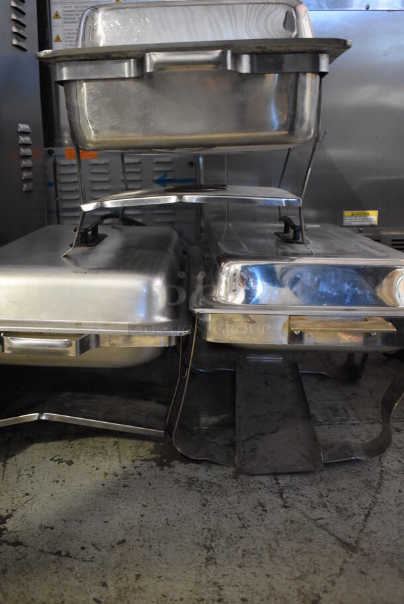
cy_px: 302
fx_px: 555
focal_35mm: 33
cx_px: 202
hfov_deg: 40.0
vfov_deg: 57.2
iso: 2500
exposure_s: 1/30
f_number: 3.8
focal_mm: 22
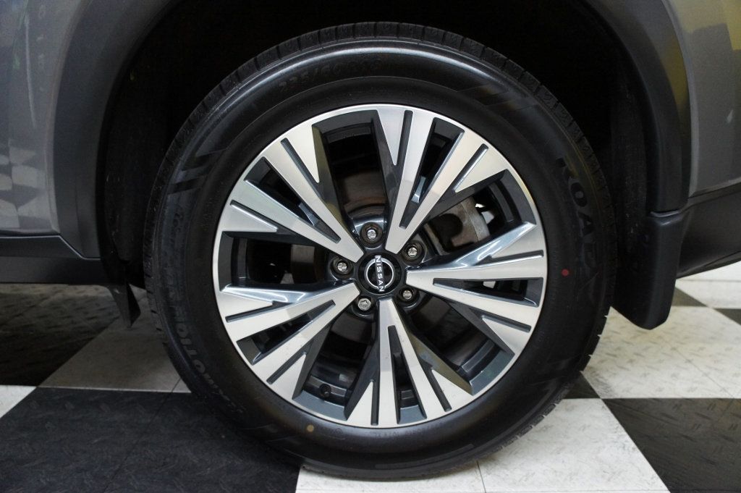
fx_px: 555
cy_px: 246
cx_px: 370
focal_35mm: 27
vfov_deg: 47.9
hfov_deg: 67.4
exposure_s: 1/60
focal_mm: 18
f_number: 3.5
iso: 1600
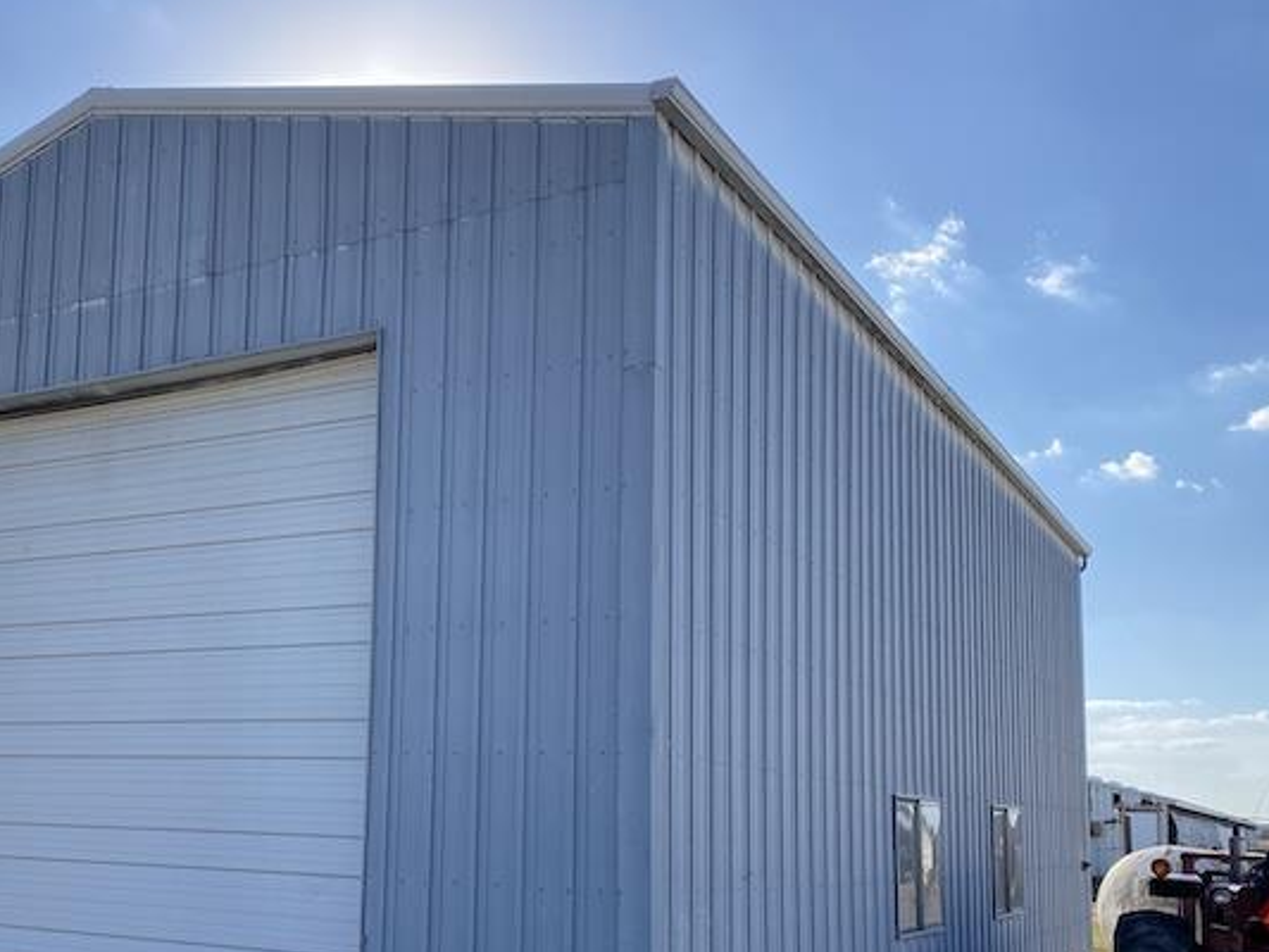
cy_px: 650
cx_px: 414
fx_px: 1430
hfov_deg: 47.0
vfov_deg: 36.4
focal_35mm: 39
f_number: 1.8
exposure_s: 1/2625
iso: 32
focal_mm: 4.25
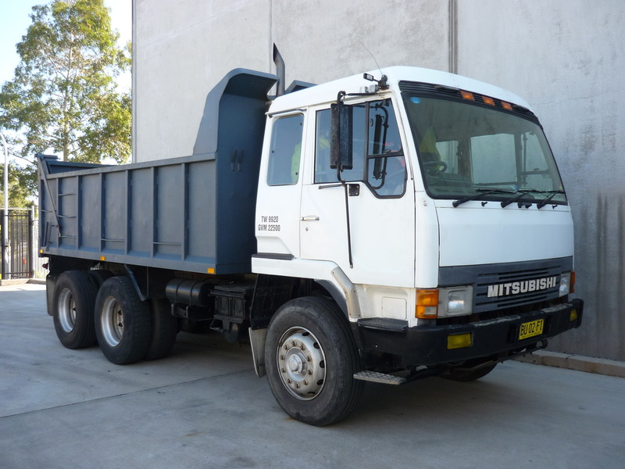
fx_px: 596
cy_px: 234
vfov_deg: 42.9
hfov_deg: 55.4
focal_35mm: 33
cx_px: 312
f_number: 2.8
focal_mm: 5.5
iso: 100
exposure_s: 1/250
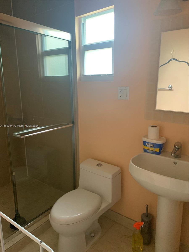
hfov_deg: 53.1
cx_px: 94
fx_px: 189
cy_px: 126
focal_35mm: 26
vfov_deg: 67.3
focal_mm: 4.25
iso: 400
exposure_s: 1/40
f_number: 1.8
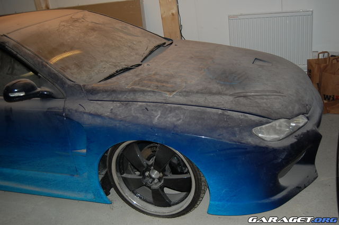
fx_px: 367
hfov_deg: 49.6
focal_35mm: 39
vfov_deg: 34.1
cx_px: 170
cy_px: 112
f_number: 4
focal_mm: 26
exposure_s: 1/60
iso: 400
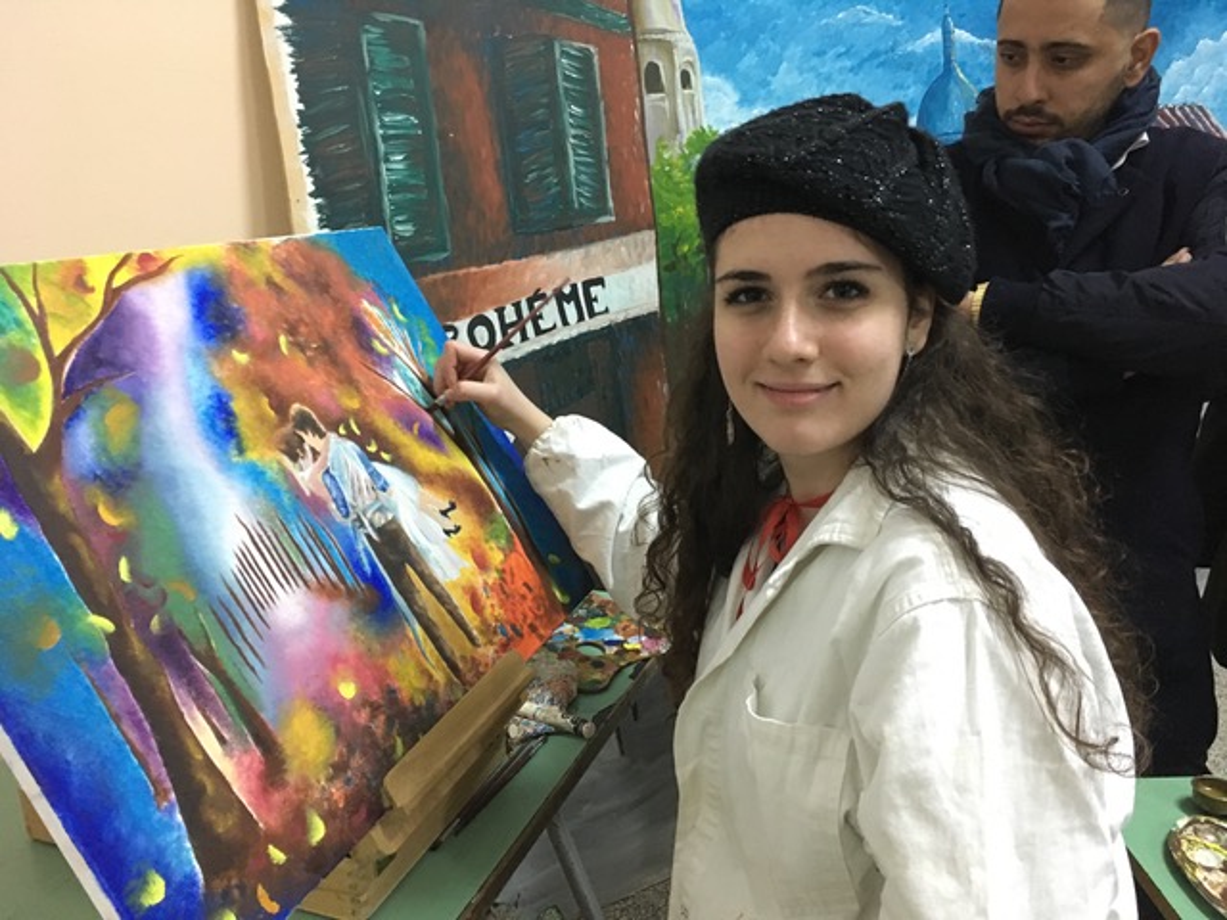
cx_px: 614
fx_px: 1028
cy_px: 460
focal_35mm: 29
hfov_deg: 61.7
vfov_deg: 48.2
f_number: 2.2
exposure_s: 1/17
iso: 500
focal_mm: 4.15
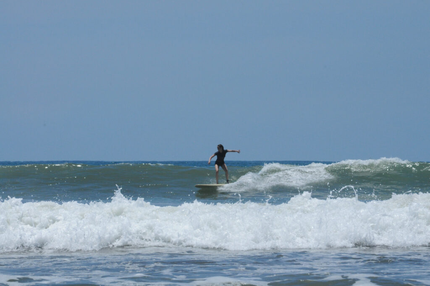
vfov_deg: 4.6
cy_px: 143
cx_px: 215
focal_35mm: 300
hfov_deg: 6.9
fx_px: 3579
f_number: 18
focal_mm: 200
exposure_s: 1/1000
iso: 800
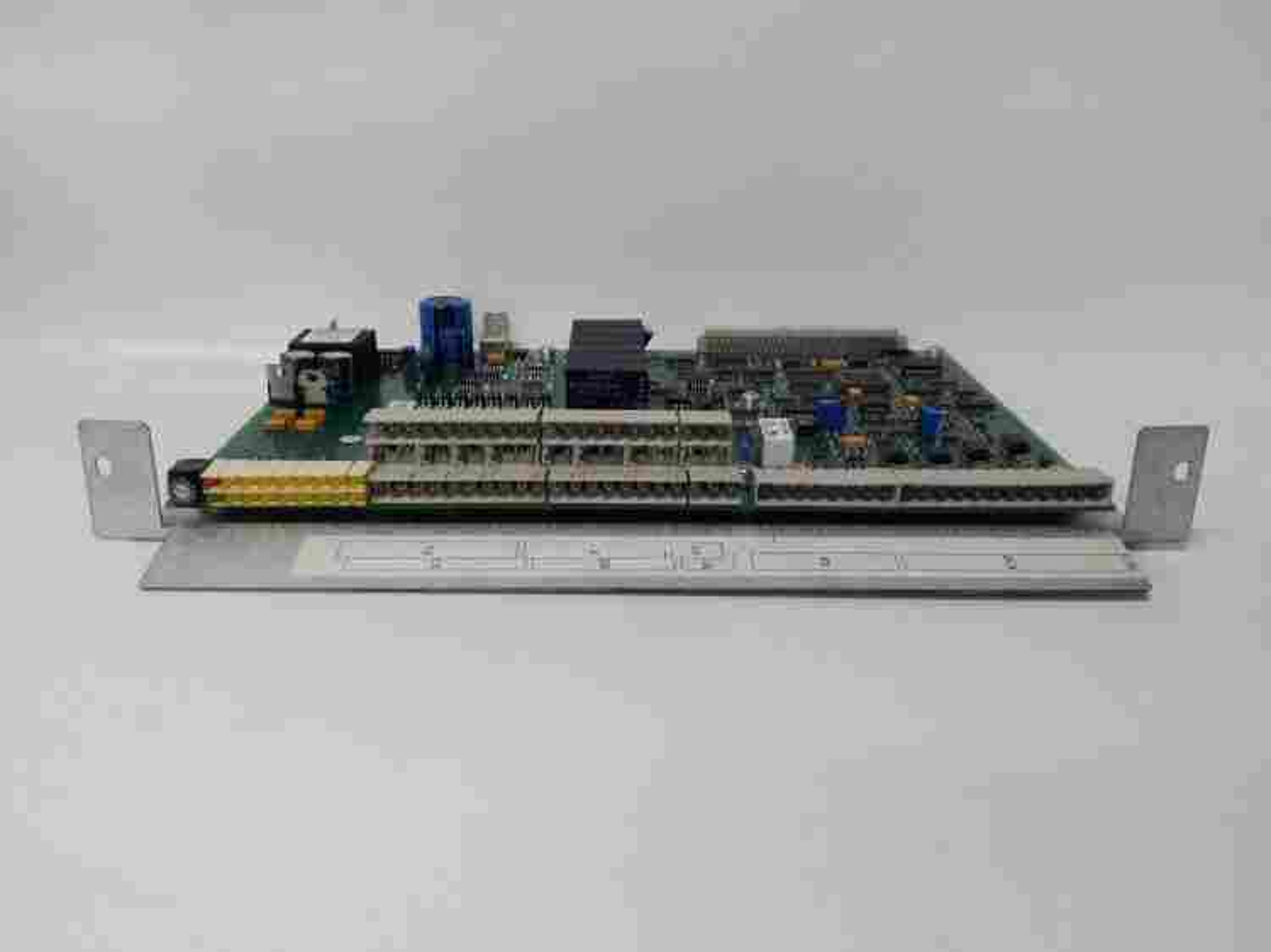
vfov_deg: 51.3
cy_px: 476
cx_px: 636
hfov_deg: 65.3
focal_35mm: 27
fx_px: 991
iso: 152
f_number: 2
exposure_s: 1/33
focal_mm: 3.79
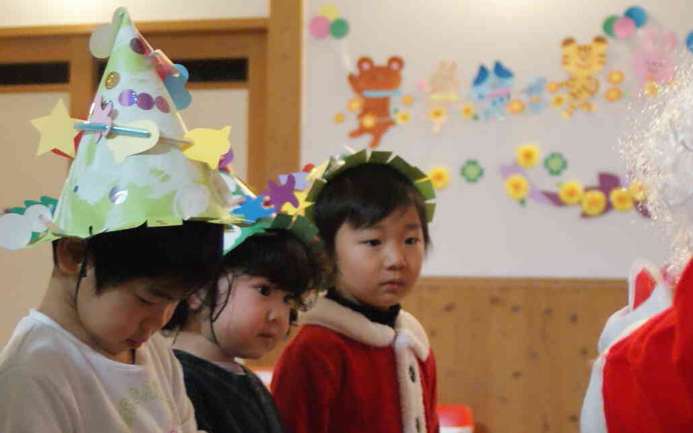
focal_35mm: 80
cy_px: 226
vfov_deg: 16.3
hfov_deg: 25.8
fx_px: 1511
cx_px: 312
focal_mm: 28
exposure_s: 1/30
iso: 1600
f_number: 3.5
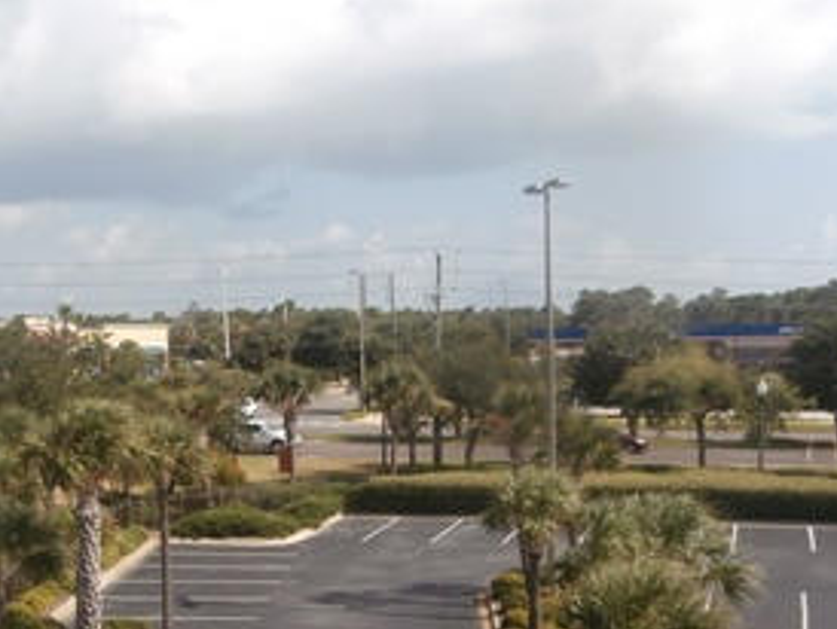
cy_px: 482
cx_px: 339
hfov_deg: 34.2
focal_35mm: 56
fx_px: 1355
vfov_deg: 25.8
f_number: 3
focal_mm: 4.2
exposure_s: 1/1250
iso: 100
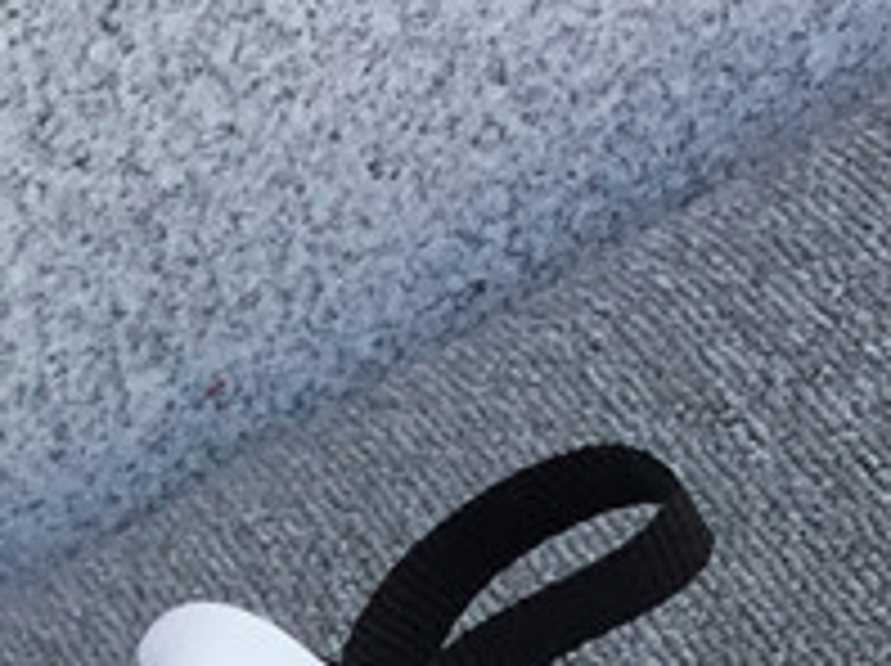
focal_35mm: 141
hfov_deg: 12.9
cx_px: -626
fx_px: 3625
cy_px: 1123
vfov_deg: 10.0
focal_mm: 3.3
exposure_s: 1/348
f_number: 2.4
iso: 25
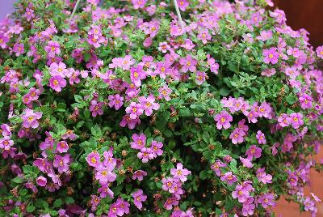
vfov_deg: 30.9
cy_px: 108
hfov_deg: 44.9
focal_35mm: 44
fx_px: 391
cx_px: 162
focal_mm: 29
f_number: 4.8
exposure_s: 1/100
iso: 200
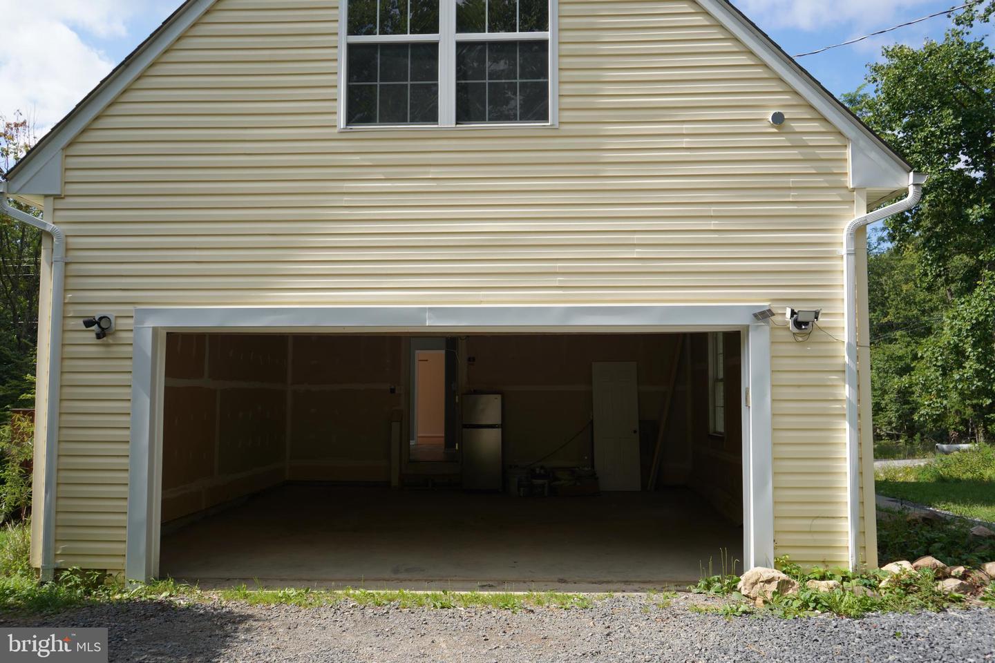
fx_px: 801
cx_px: 498
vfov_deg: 45.0
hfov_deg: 63.7
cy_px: 332
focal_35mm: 29
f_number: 4.5
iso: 100
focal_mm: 29
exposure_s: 1/500
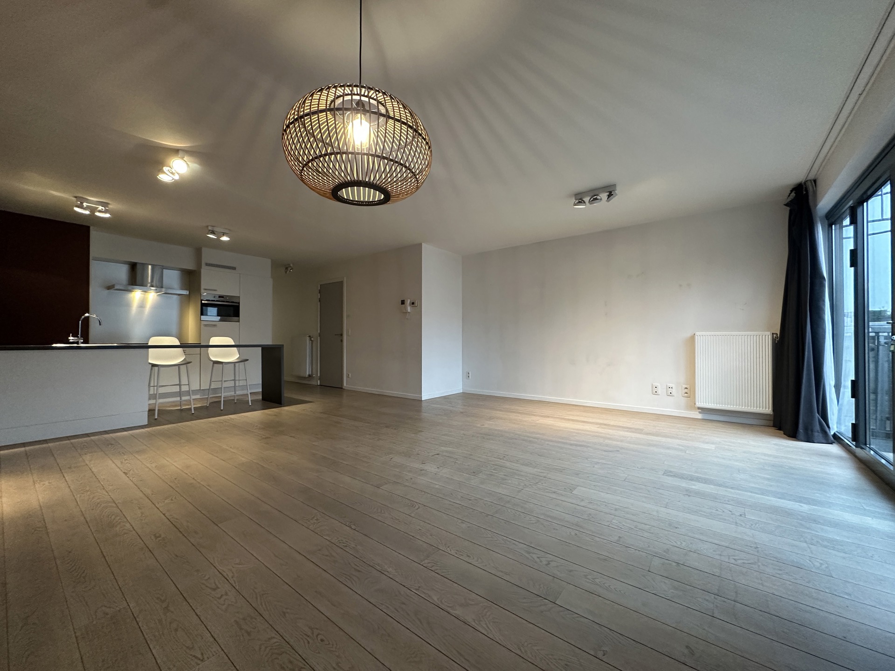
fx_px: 362
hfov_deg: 102.1
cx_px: 448
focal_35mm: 14
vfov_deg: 85.7
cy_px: 336
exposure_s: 1/100
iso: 250
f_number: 2.2
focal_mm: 2.22
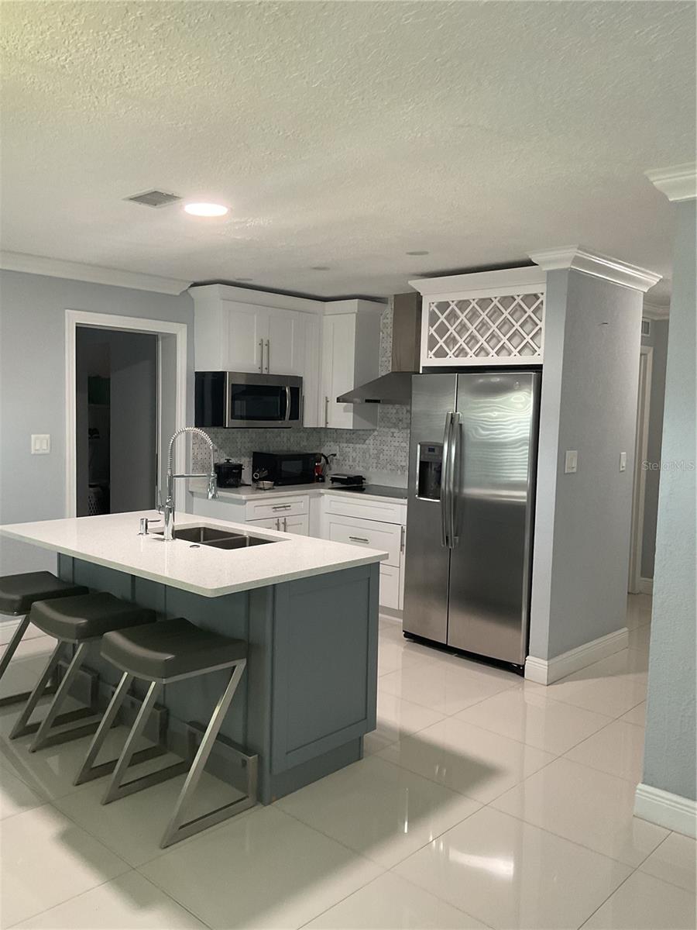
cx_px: 348
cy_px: 465
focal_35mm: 29
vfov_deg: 61.7
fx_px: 779
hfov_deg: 48.2
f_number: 1.8
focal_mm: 3
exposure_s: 1/60
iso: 125
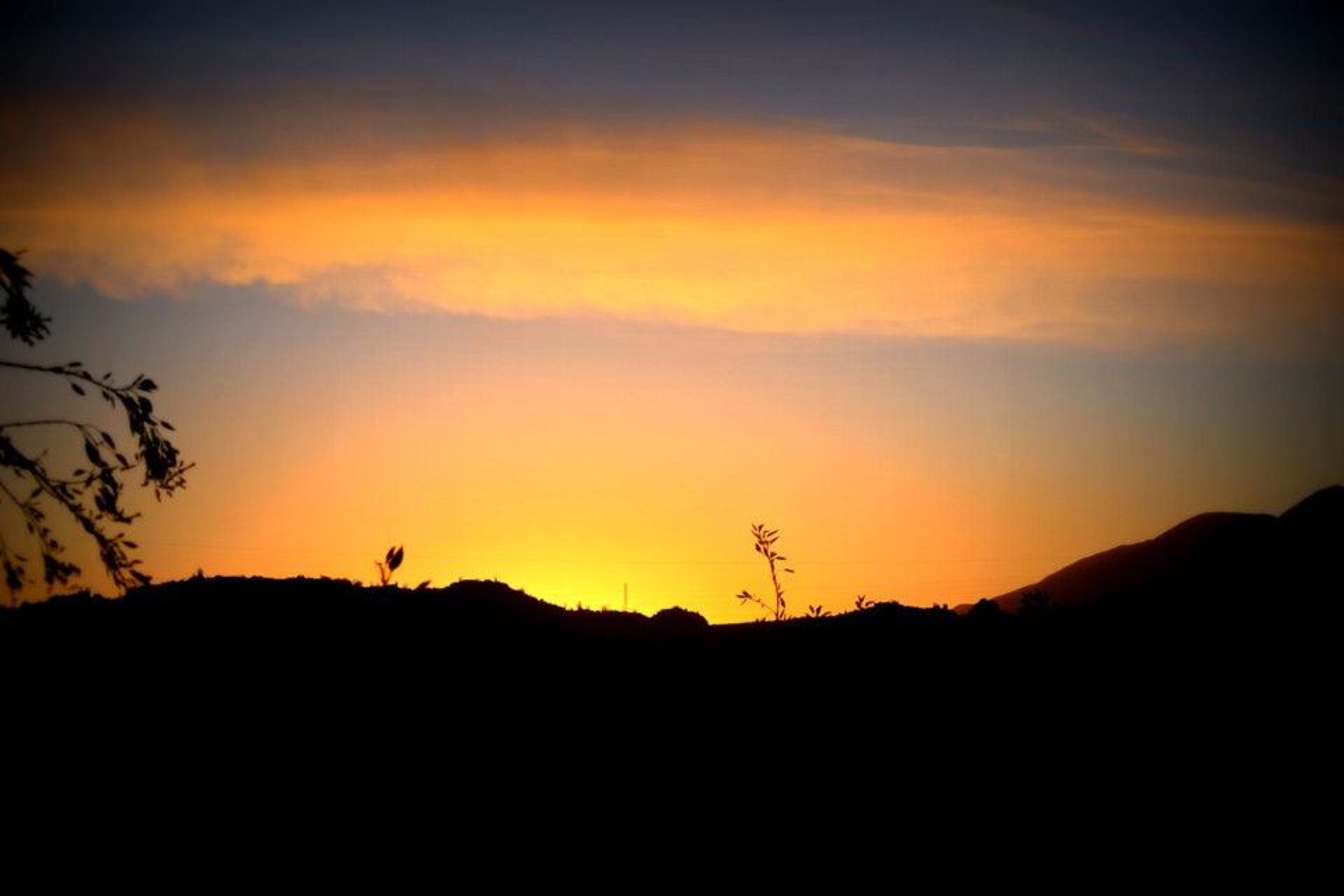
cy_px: 448
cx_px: 672
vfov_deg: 16.6
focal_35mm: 82
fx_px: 3080
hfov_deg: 24.6
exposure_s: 1/320
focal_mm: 55
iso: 200
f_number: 9
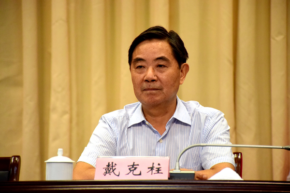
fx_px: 1692
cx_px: 145
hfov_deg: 9.8
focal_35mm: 210
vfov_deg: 6.5
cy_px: 96
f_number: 5.6
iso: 1600
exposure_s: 1/500
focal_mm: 140
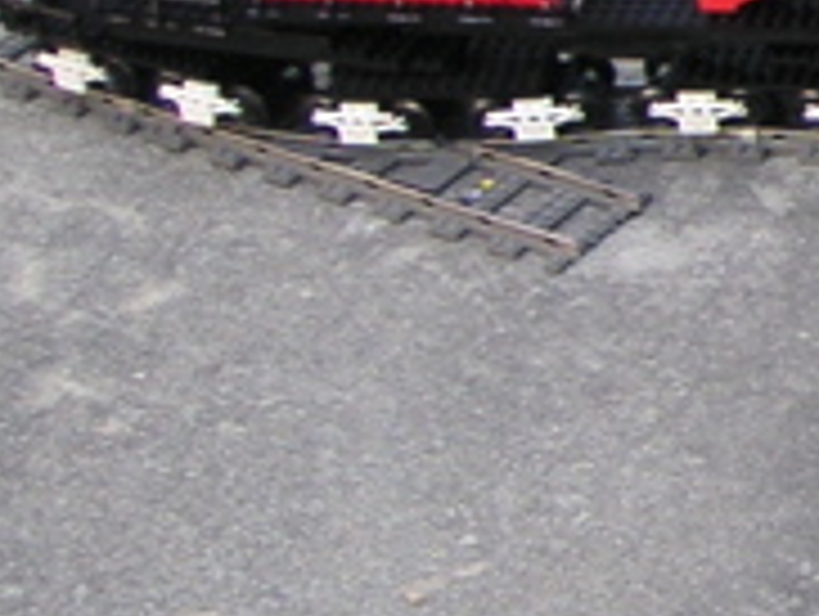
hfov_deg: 10.7
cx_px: 1714
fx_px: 3956
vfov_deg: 8.8
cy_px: -36
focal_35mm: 167
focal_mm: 6
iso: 50
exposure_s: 1/60
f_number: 2.8
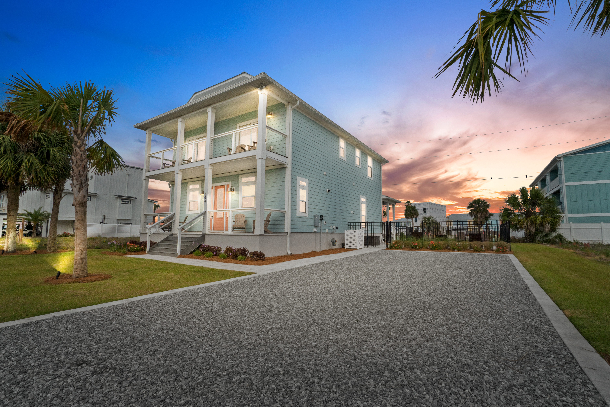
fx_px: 254
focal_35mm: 15
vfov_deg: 77.3
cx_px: 305
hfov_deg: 100.4
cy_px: 204
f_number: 16
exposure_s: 1/320
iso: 200
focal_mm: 10
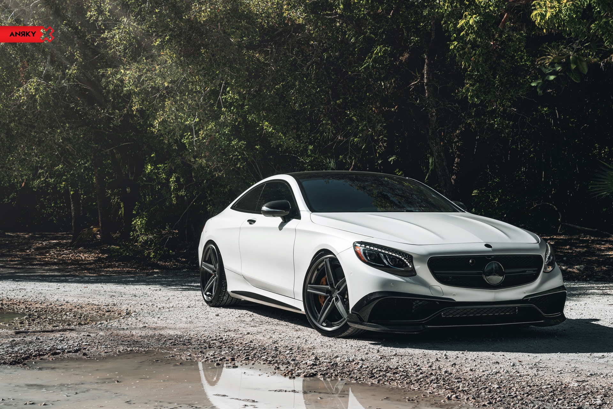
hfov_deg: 39.6
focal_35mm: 50
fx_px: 852
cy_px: 204
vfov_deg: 27.0
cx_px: 306
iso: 160
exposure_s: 1/250
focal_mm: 50
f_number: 7.1
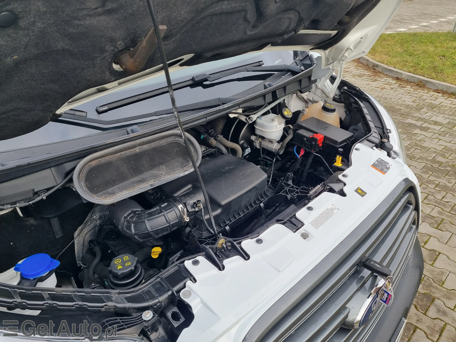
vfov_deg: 53.1
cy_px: 171
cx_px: 228
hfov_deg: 67.3
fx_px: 342
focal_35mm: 26
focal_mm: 5.4
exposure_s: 1/316
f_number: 1.8
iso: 50
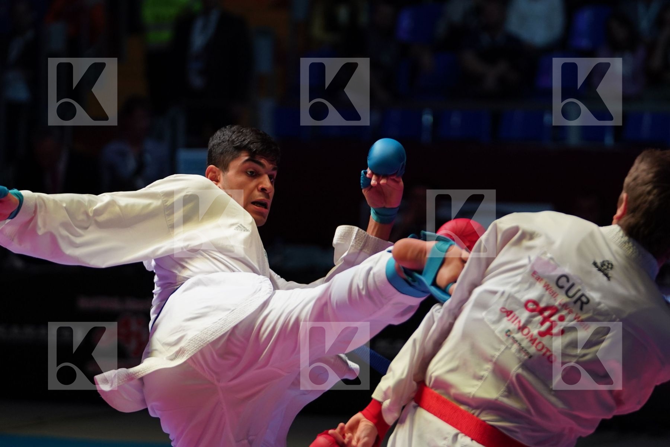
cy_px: 224
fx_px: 3908
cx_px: 335
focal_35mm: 210
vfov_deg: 6.5
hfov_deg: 9.8
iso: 1600
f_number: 2.8
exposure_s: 1/1000
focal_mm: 140
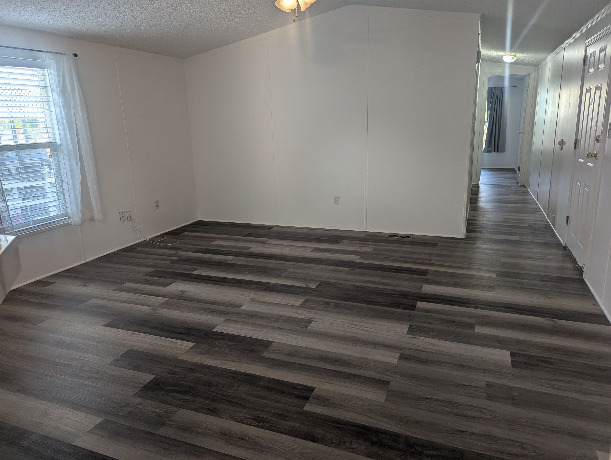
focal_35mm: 24
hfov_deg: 71.5
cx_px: 306
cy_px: 230
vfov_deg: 56.9
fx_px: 424
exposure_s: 1/30
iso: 43
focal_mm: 6.81
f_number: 1.85
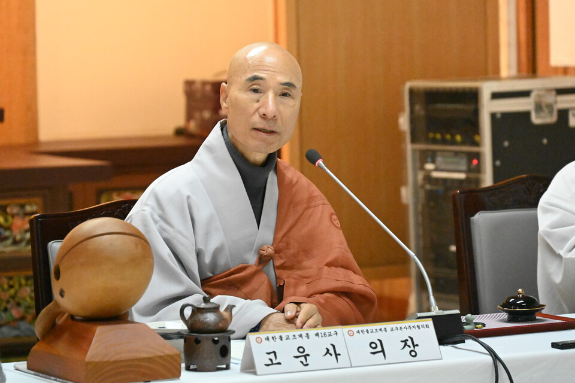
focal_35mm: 170
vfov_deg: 8.1
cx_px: 288
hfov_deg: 12.1
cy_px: 192
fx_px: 2715
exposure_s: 1/800
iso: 20000
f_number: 7.1
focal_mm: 170
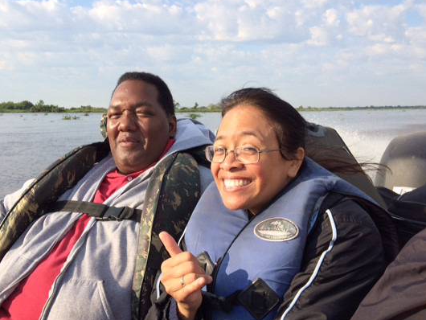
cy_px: 170
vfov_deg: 40.7
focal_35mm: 35
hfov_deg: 52.5
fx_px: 431
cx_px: 192
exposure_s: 1/1140
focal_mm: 4.15
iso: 32
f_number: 2.2
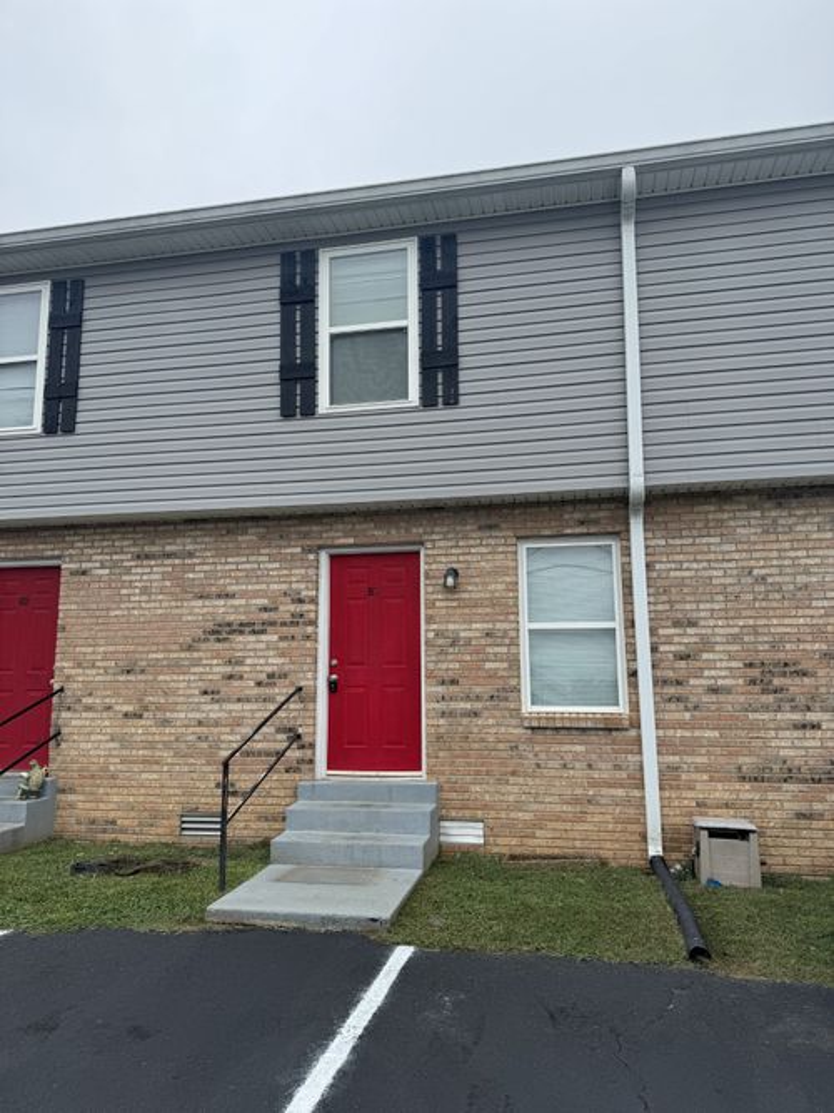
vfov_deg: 71.6
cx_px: 417
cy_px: 556
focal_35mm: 24
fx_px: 771
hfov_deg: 56.8
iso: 80
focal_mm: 6.76
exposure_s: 1/1425
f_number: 1.78
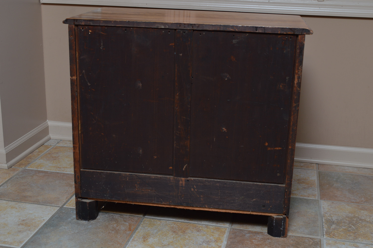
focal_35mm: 51
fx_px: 528
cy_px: 124
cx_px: 186
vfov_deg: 26.4
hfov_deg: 38.9
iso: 200
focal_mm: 34
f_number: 6.3
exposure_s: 1/100
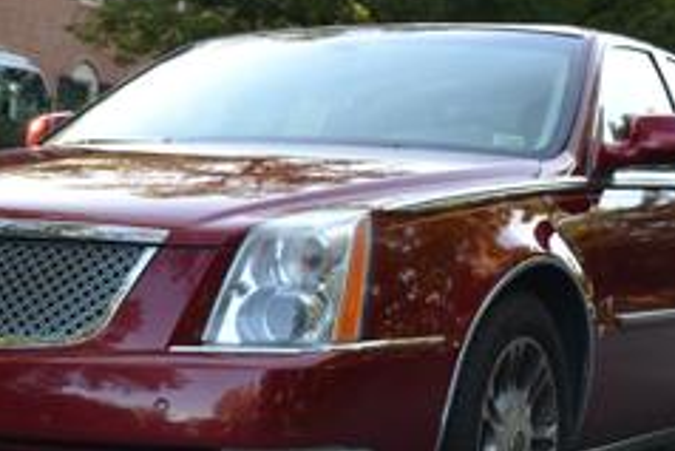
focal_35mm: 92
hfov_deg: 22.1
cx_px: 301
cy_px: 250
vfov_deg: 14.9
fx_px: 1727
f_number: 5.6
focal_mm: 29
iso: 360
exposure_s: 1/125
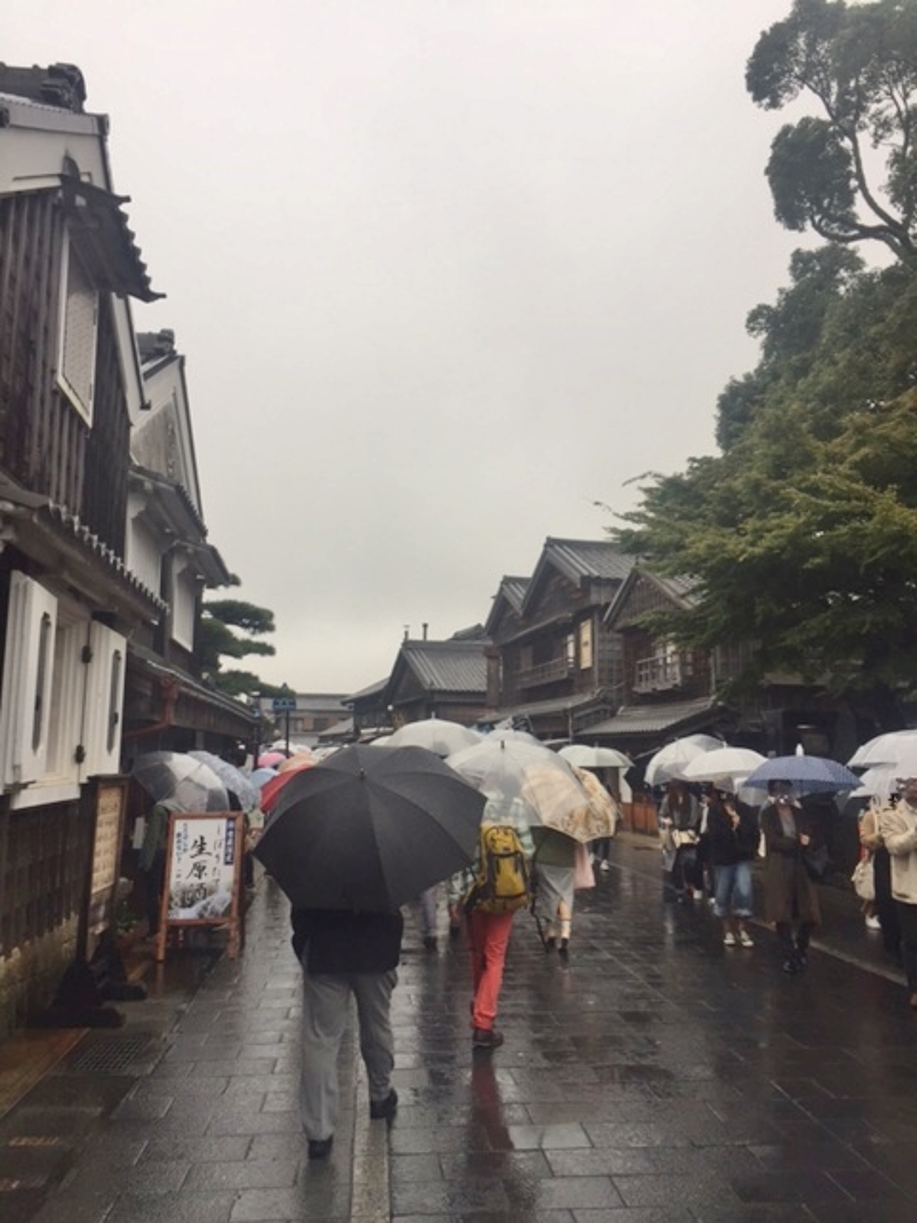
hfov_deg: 48.2
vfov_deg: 61.7
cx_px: 458
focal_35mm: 29
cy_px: 612
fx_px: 1024
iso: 40
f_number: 2.2
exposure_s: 1/120
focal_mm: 4.15
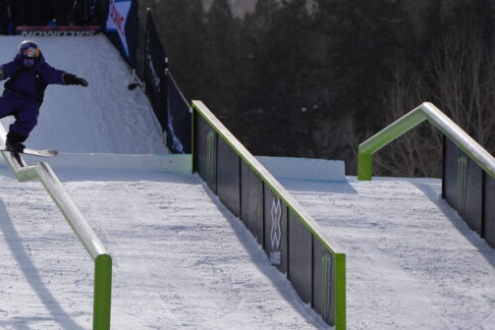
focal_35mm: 402
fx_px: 5527
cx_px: 19
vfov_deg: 3.4
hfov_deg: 5.1
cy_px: 117
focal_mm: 198
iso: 500
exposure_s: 1/5000
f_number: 5.6
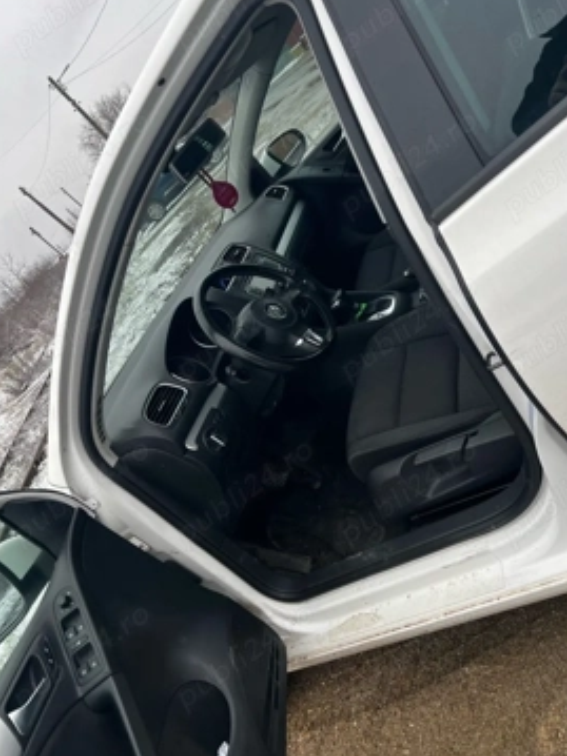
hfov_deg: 48.2
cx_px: 287
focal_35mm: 29
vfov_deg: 61.6
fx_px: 634
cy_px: 354
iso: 50
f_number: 1.5
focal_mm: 5.7
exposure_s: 1/497
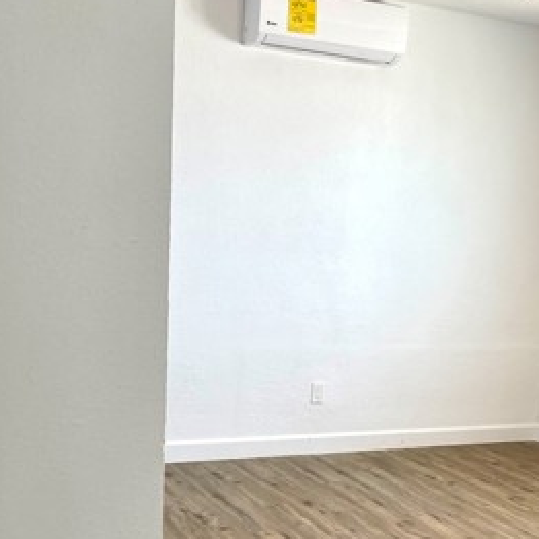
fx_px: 951
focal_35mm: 54
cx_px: 385
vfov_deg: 30.8
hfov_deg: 31.2
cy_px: 432
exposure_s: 1/121
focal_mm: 5.1
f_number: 1.6
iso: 125
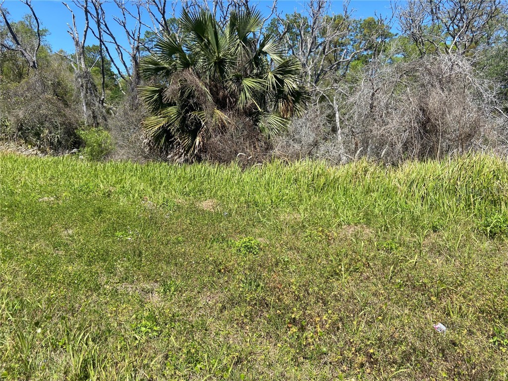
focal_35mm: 26
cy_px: 190
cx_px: 254
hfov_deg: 67.3
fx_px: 382
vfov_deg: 53.1
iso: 32
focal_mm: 4.25
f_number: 1.8
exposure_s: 1/1927
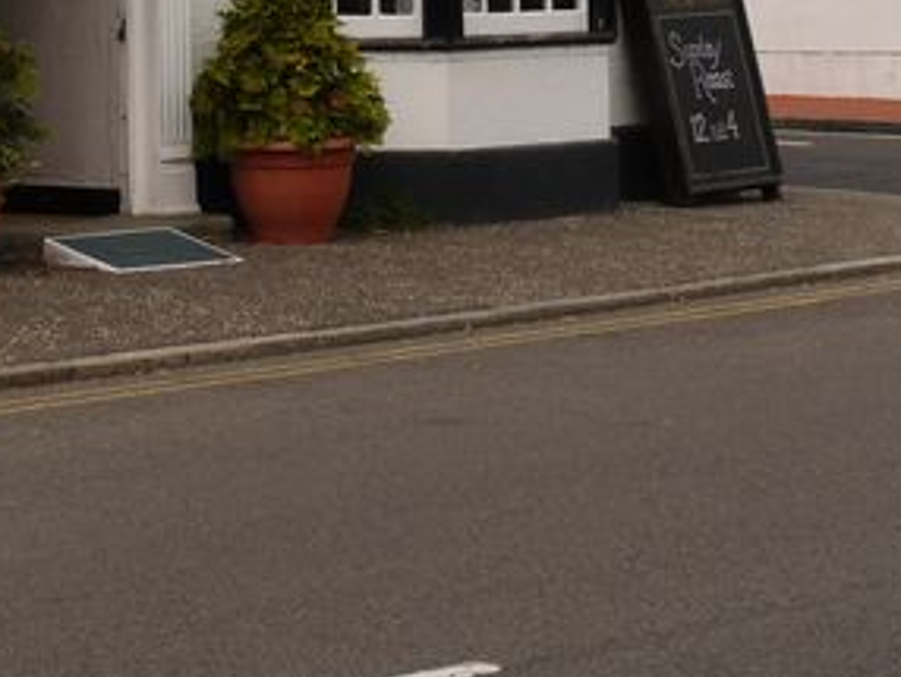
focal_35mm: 143
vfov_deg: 9.9
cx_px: 60
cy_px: -510
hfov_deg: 13.6
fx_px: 3725
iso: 100
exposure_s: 1/320
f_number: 9
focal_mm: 20
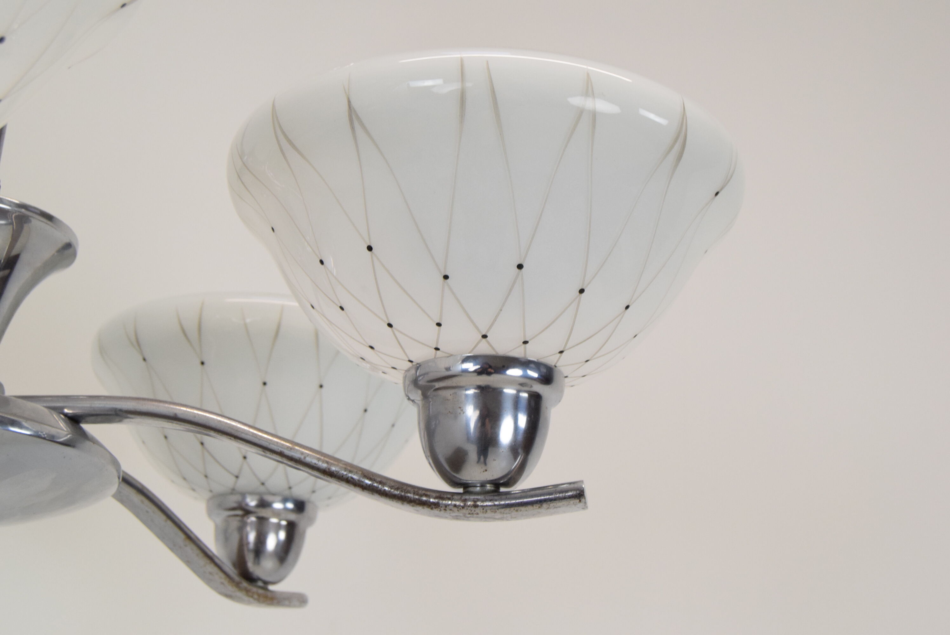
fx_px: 1268
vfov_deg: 28.1
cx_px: 475
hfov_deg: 41.1
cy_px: 318
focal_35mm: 48
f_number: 9
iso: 1600
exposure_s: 1/200
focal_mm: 32
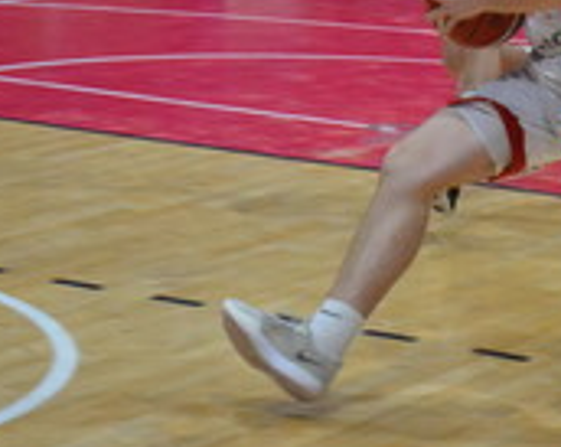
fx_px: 3185
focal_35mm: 192
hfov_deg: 10.0
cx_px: 411
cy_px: -7
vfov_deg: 8.0
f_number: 5.6
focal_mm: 55
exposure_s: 1/200
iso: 3200
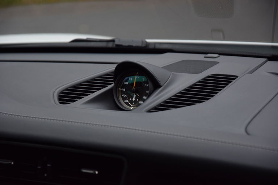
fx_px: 1216
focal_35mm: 158
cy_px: 92
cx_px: 139
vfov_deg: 8.7
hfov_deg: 13.0
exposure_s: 1/50
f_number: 5.6
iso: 800
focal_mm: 105
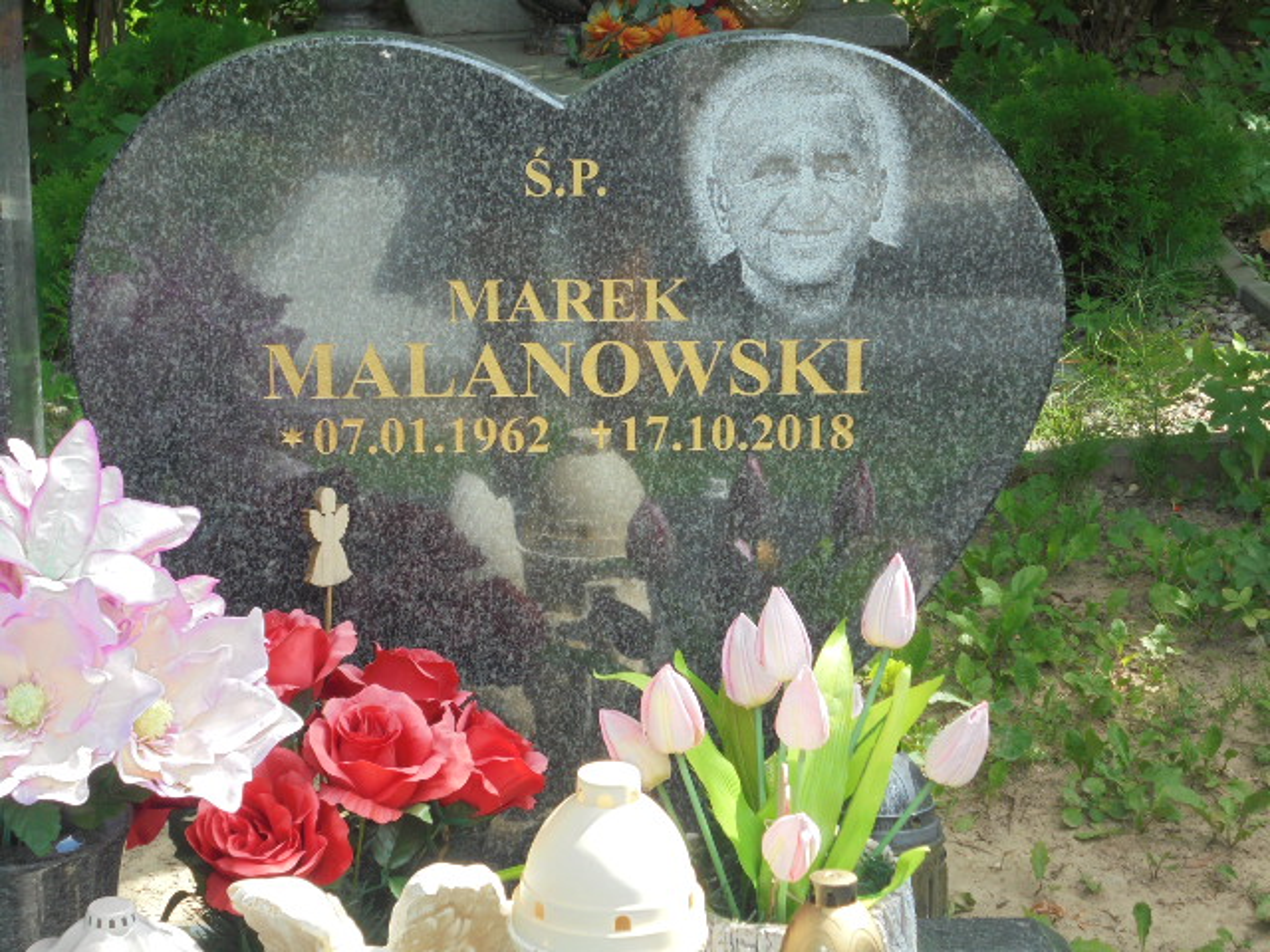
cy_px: 476
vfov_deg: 17.8
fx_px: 3045
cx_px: 635
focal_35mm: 83
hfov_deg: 23.6
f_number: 6.7
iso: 100
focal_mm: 14.9
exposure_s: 1/80
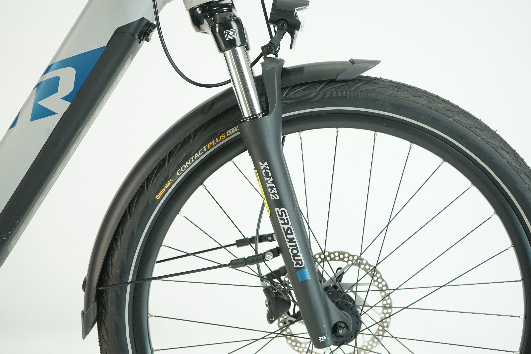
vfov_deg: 27.5
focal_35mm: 49
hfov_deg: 40.3
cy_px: 177
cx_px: 266
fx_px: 723
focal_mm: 49
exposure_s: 1/200
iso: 2500
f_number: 5.6
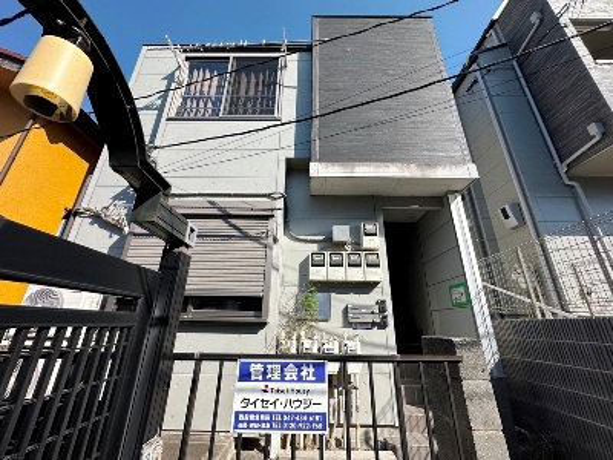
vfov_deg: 85.7
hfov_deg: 102.1
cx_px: 306
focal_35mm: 14
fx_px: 248
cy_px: 230
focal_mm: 2.22
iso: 50
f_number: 2.2
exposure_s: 1/1916
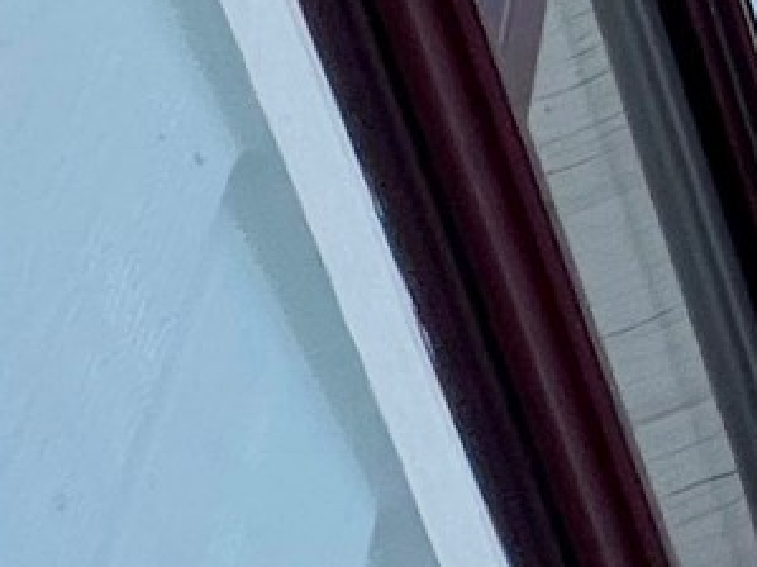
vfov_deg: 12.4
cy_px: -863
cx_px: 2572
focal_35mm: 89
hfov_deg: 9.9
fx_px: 1946
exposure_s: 1/345
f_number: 1.8
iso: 32
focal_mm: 1.57
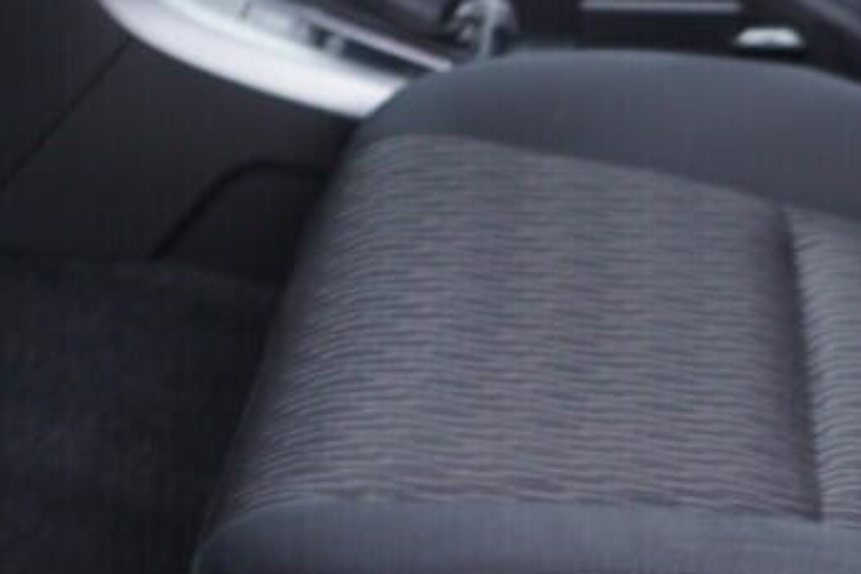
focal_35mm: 107
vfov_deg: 12.4
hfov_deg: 18.7
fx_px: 2559
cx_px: 834
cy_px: -153
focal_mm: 24
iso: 200
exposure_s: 1/40
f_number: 2.8
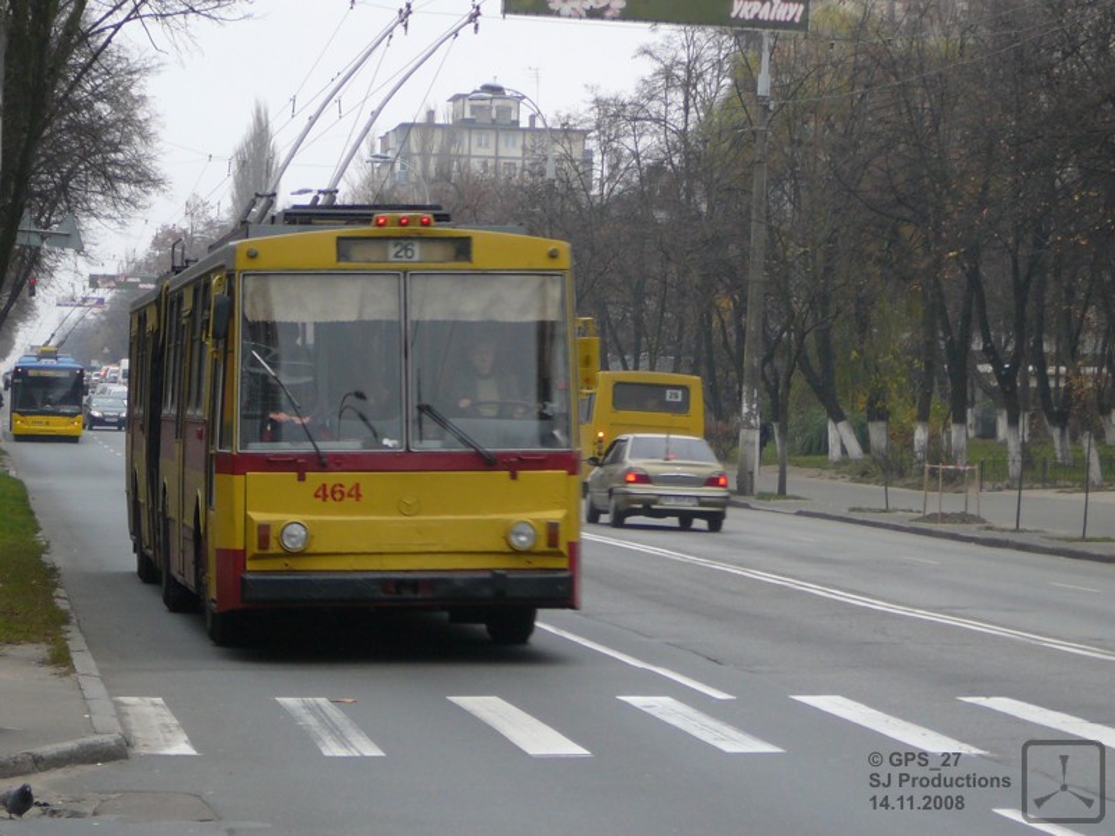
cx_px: 558
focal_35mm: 112
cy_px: 418
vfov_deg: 13.2
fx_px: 3608
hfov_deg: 17.6
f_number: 3.9
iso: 100
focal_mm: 16.6
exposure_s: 1/50
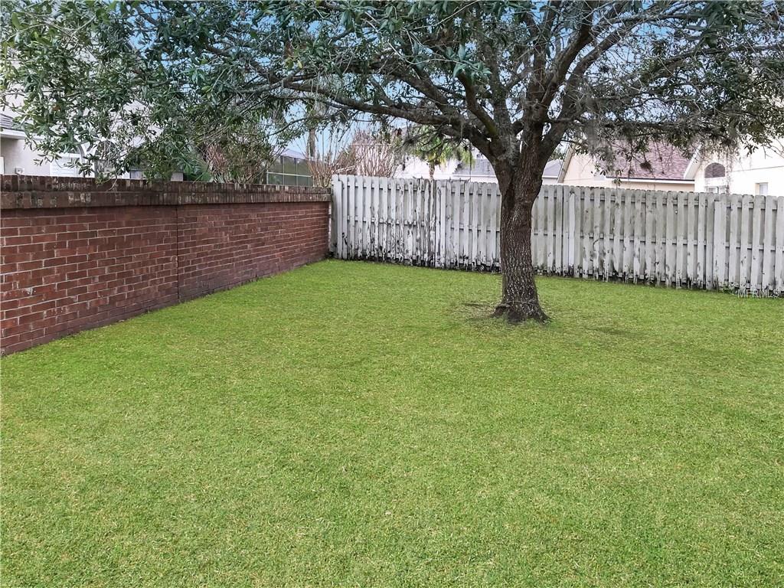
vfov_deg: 49.7
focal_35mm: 28
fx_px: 634
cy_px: 294
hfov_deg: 63.4
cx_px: 392
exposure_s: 1/400
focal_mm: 3.99
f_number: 1.8
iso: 20
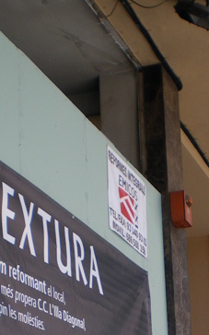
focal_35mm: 100
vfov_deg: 20.2
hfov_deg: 13.1
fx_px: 911
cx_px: 145
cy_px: 327
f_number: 4.6
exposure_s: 1/100
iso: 64
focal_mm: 6.3
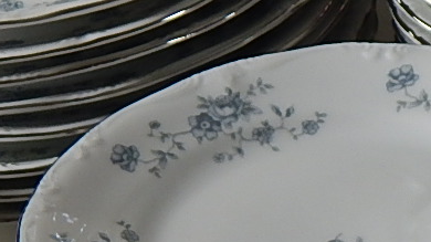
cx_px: 627
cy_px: 415
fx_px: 1942
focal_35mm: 170
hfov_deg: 12.1
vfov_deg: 7.0
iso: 125
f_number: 3.4
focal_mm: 6.8
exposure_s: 1/40
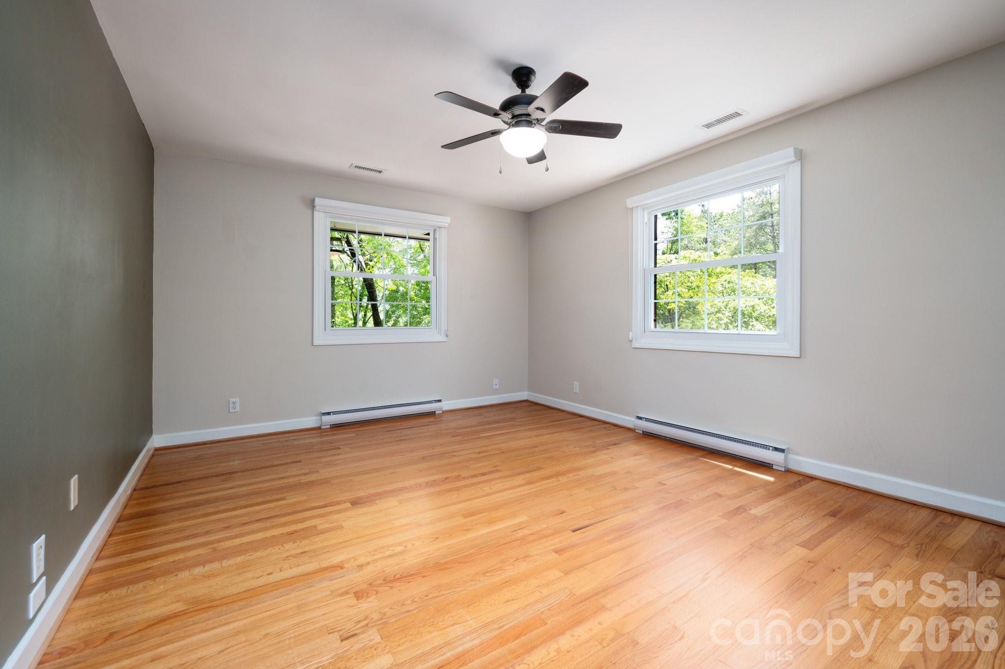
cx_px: 502
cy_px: 334
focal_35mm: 15
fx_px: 418
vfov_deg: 77.2
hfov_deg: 100.4
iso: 250
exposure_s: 1/80
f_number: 8
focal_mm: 15
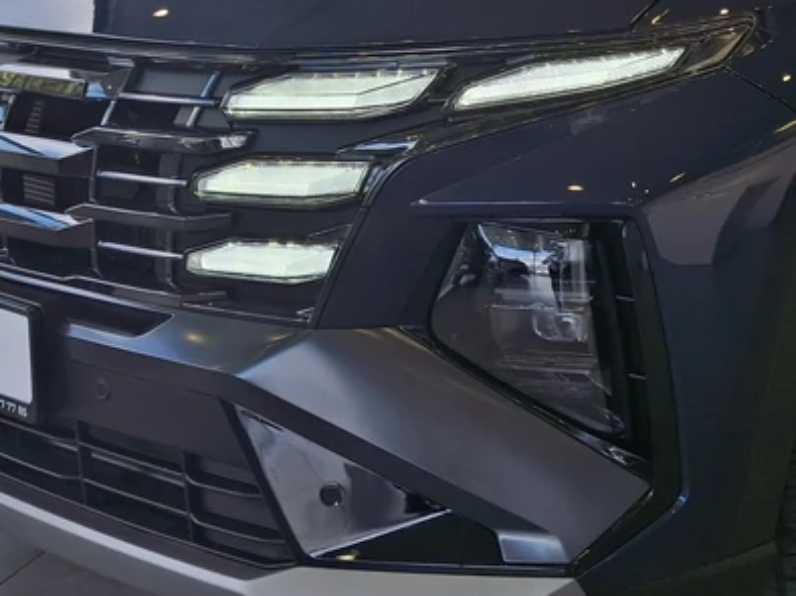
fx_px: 1494
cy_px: -30
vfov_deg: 21.6
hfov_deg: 29.7
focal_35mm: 65
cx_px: 523
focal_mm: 4.69
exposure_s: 1/204
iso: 25
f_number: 1.8
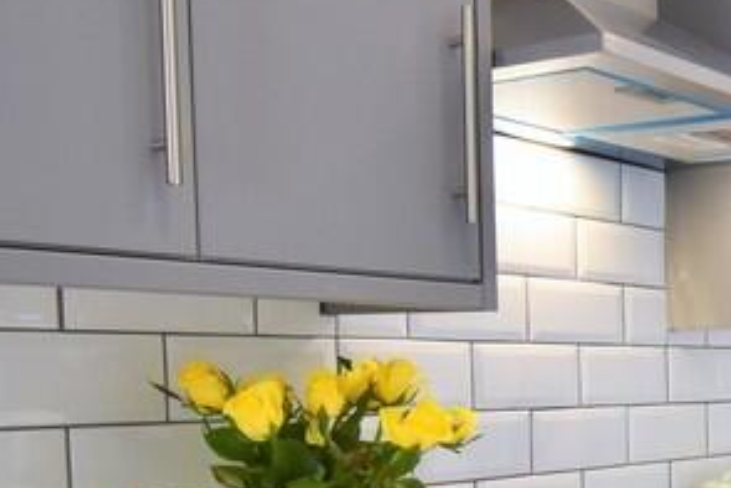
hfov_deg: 30.7
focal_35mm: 52
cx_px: 932
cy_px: 455
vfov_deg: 25.1
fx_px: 1056
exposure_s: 1/30
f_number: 4.5
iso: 450
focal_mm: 10
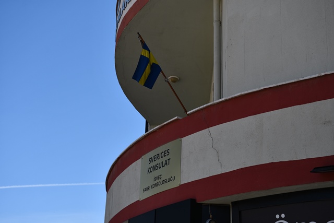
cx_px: 167
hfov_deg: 31.9
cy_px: 112
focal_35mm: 63
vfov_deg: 21.6
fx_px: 585
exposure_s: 1/320
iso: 100
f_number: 9
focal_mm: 42
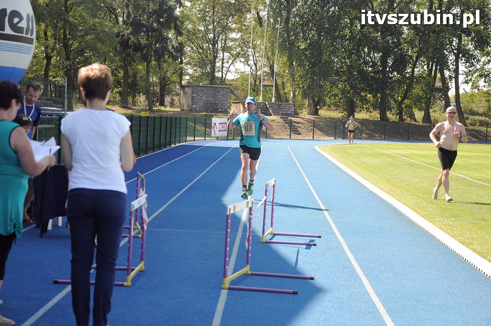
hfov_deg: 23.4
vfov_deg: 15.7
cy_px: 163
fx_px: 1185
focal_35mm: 87
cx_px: 246
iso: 400
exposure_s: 1/500
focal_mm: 58
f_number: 5.6
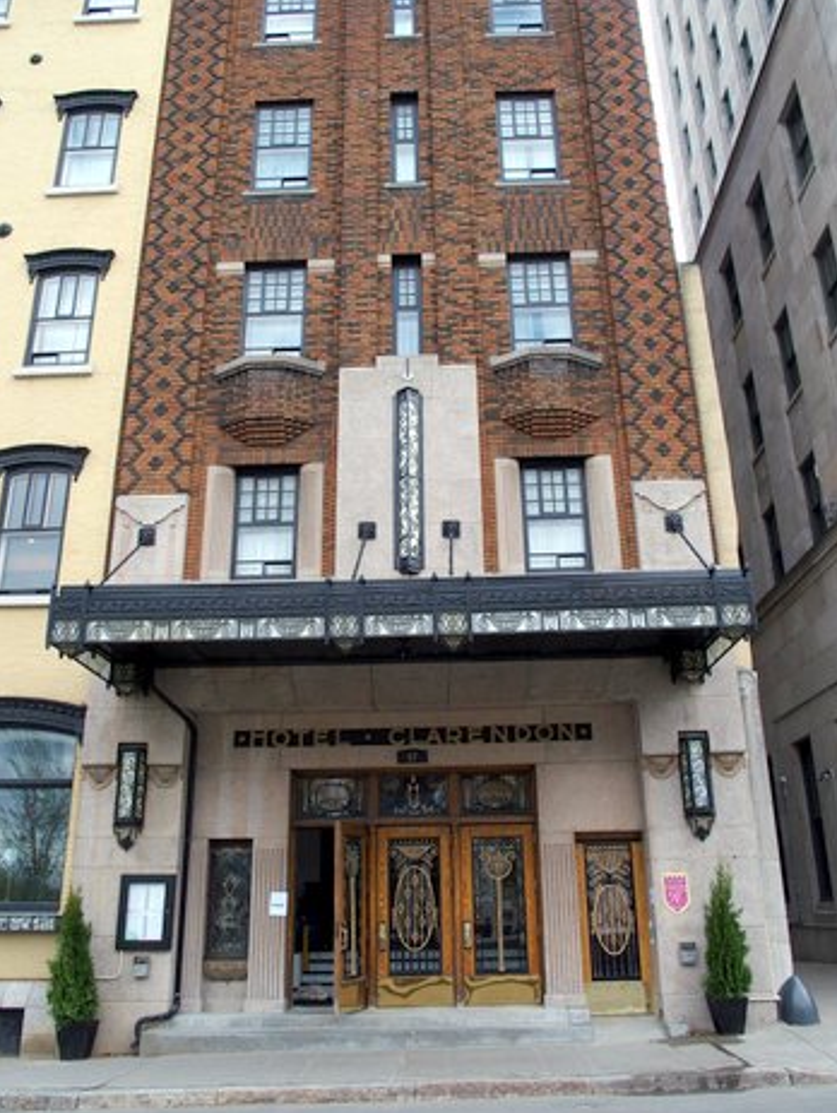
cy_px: 550
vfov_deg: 61.6
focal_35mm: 29
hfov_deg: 48.3
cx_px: 428
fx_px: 934
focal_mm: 6
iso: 100
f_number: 3.5
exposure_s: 1/320
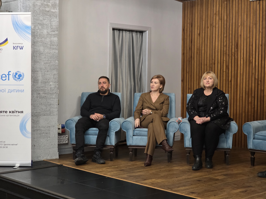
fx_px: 530
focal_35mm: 69
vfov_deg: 21.3
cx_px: 133
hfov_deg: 28.2
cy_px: 100
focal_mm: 7.9
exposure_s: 1/50
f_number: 2.4
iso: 320
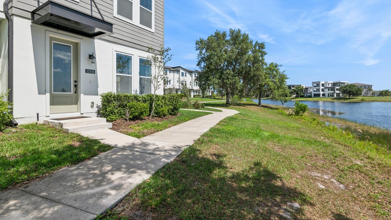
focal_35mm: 17
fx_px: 176
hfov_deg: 95.9
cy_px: 96
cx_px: 198
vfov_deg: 63.7
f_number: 20
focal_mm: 16
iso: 100
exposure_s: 1/80
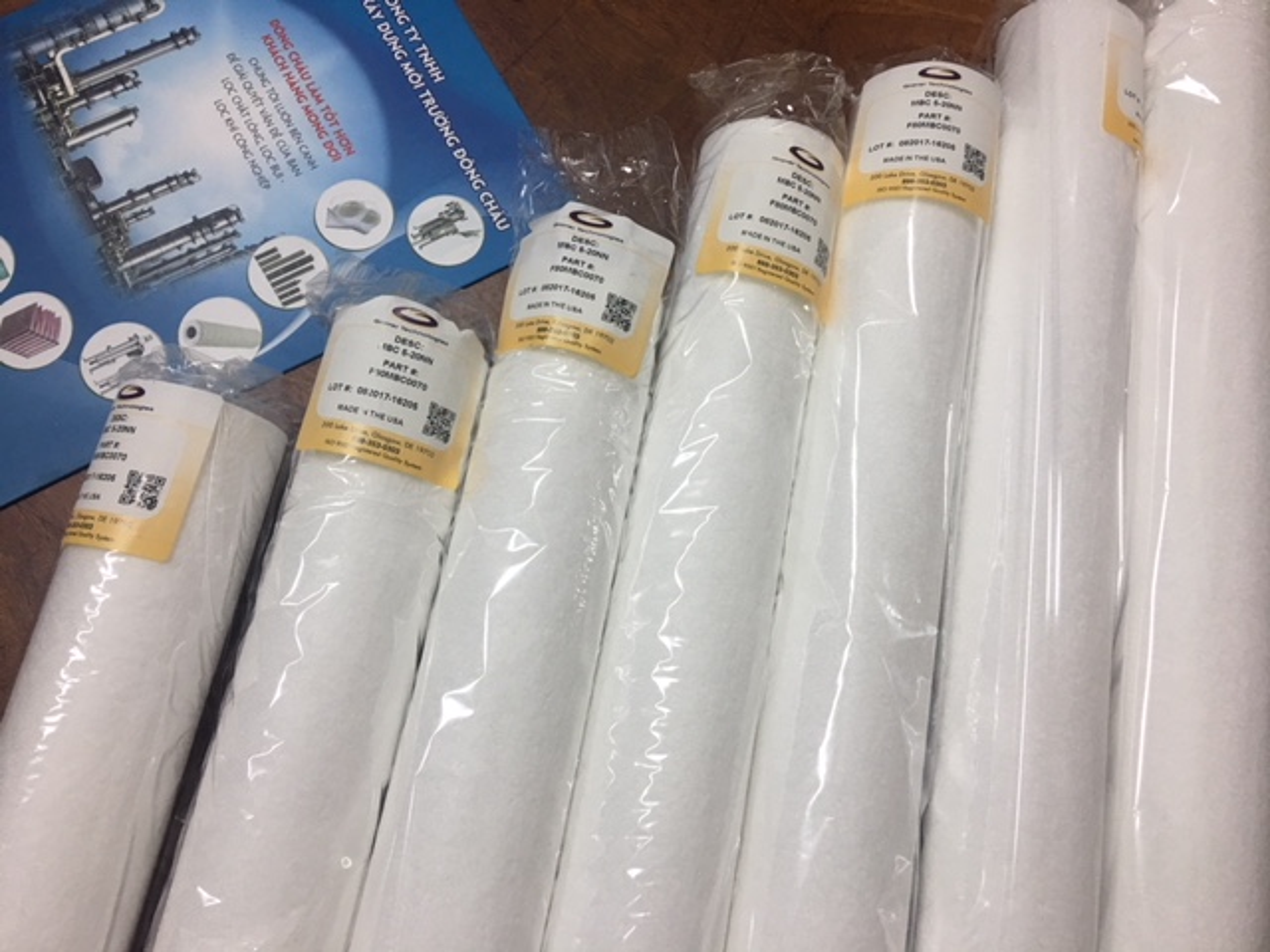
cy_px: 476
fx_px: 1064
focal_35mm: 29
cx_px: 635
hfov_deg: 61.7
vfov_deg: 48.2
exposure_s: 1/17
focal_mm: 4.15
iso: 50
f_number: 2.2
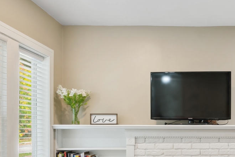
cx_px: 190
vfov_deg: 34.3
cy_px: 135
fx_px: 241
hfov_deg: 48.8
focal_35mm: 37
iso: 100
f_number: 11
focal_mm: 10
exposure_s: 1/1.25
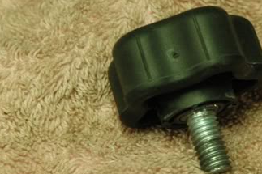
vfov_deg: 6.6
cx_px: 213
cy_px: 106
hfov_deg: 9.9
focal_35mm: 208
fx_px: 1513
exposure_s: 1/20
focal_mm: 70
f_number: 8
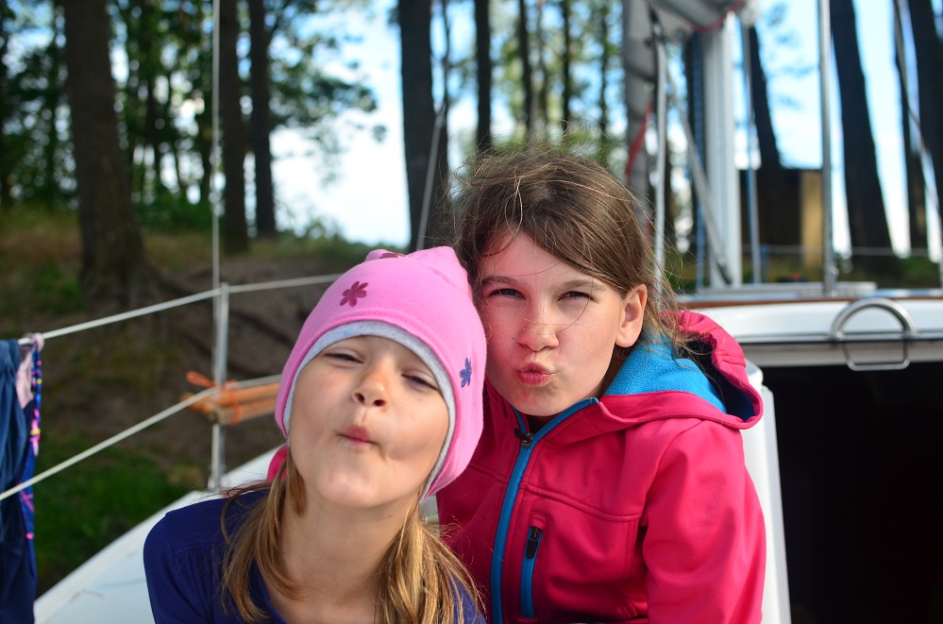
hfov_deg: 37.9
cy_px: 312
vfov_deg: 25.6
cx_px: 472
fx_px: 1372
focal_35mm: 52
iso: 640
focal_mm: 35
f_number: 4
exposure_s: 1/2000
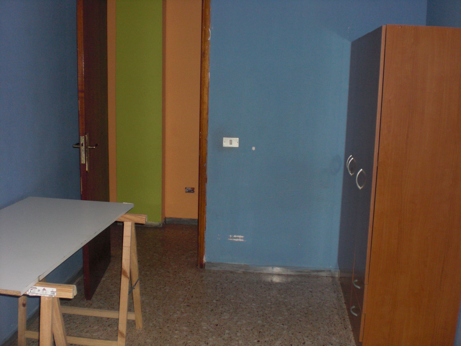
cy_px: 173
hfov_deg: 49.0
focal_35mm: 38
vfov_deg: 37.7
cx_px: 230
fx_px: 506
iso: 200
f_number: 3.1
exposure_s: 1/60
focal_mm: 6.3
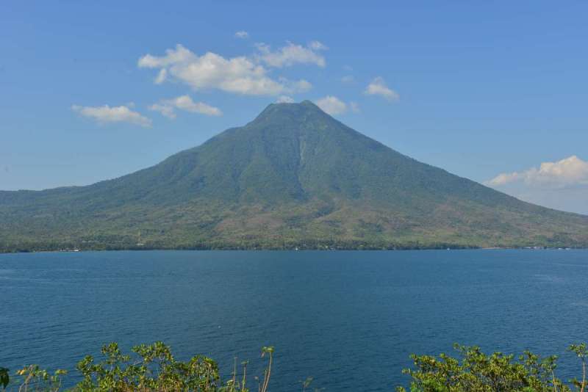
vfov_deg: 30.5
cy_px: 196
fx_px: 719
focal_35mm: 44
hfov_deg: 44.5
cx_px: 294
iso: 250
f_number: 11
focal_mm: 44
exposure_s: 1/500
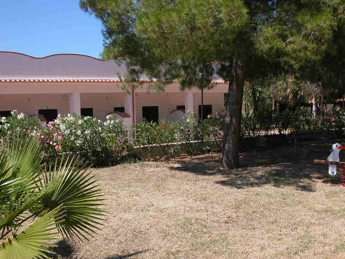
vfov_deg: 35.9
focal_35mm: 40
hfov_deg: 46.8
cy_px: 144
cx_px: 173
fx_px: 399
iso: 100
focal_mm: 8.9
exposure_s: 1/309
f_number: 6.3
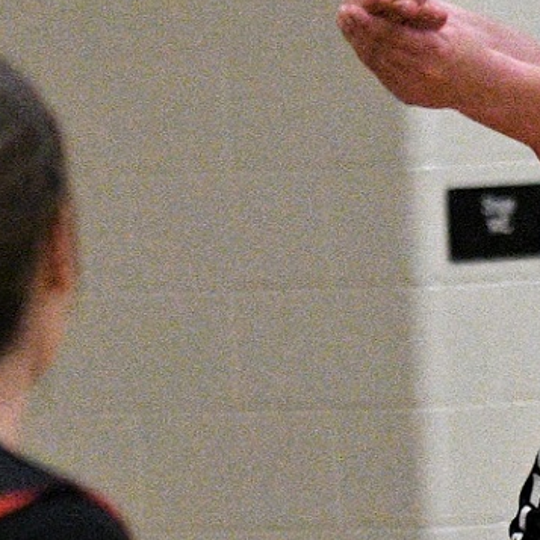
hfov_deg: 6.8
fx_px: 4518
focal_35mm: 256
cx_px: 530
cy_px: 120
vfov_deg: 6.8
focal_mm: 70
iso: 7200
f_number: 2.8
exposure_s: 1/1000
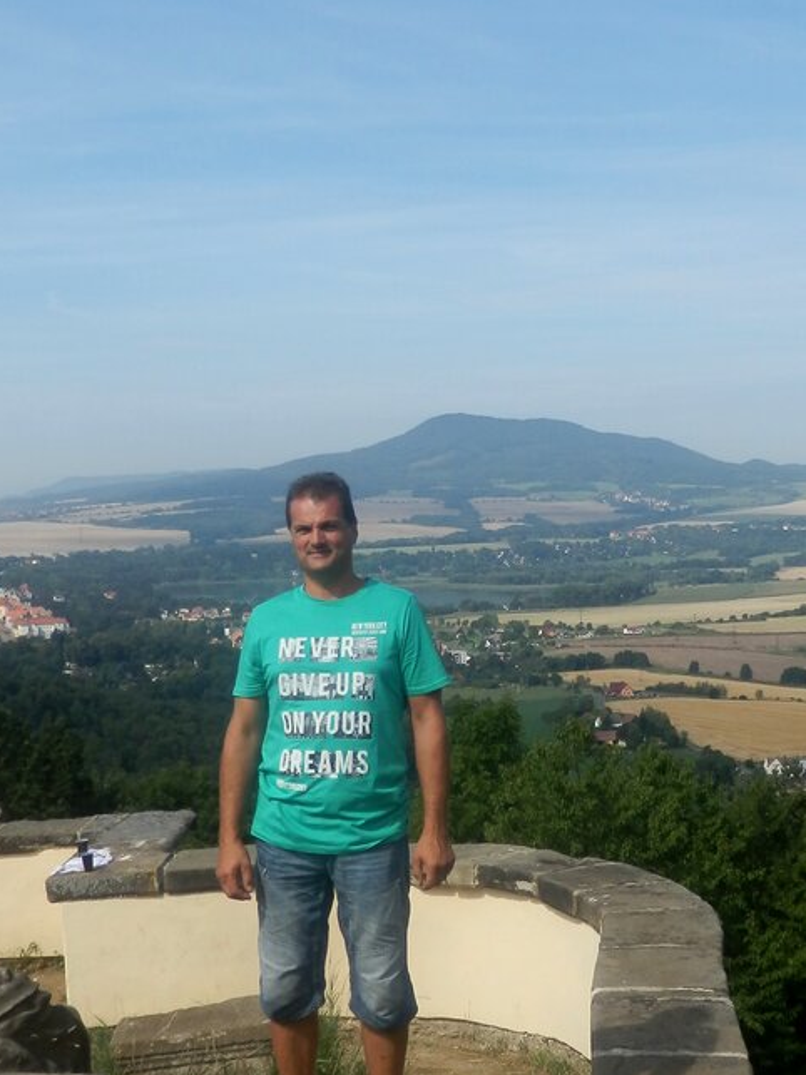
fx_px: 1739
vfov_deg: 34.3
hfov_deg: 26.1
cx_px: 421
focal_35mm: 56
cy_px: 597
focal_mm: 5.5
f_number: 3.3
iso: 80
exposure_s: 1/1000
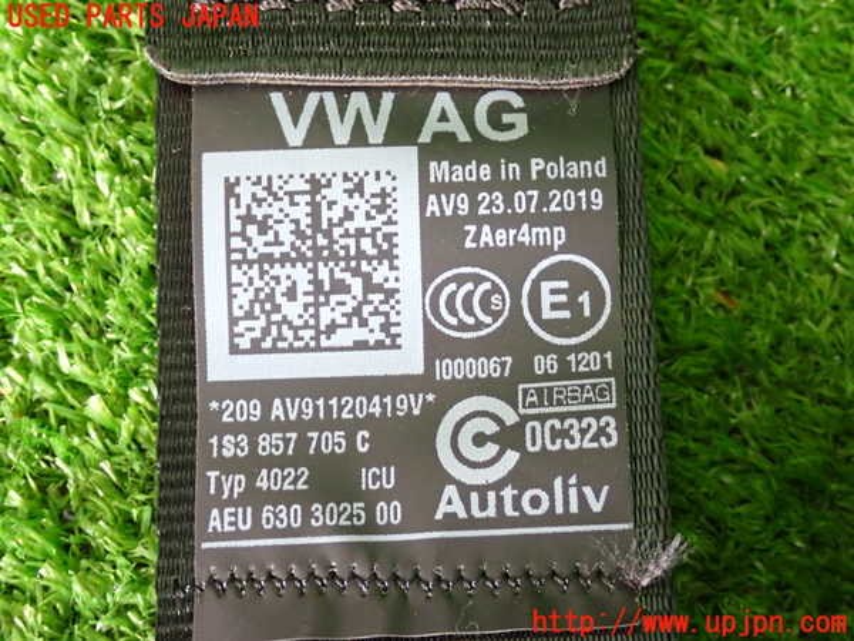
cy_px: 320
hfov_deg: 35.5
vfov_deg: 27.0
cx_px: 427
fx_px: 1332
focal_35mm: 54
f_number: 3.3
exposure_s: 1/50
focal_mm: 9.65
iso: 640
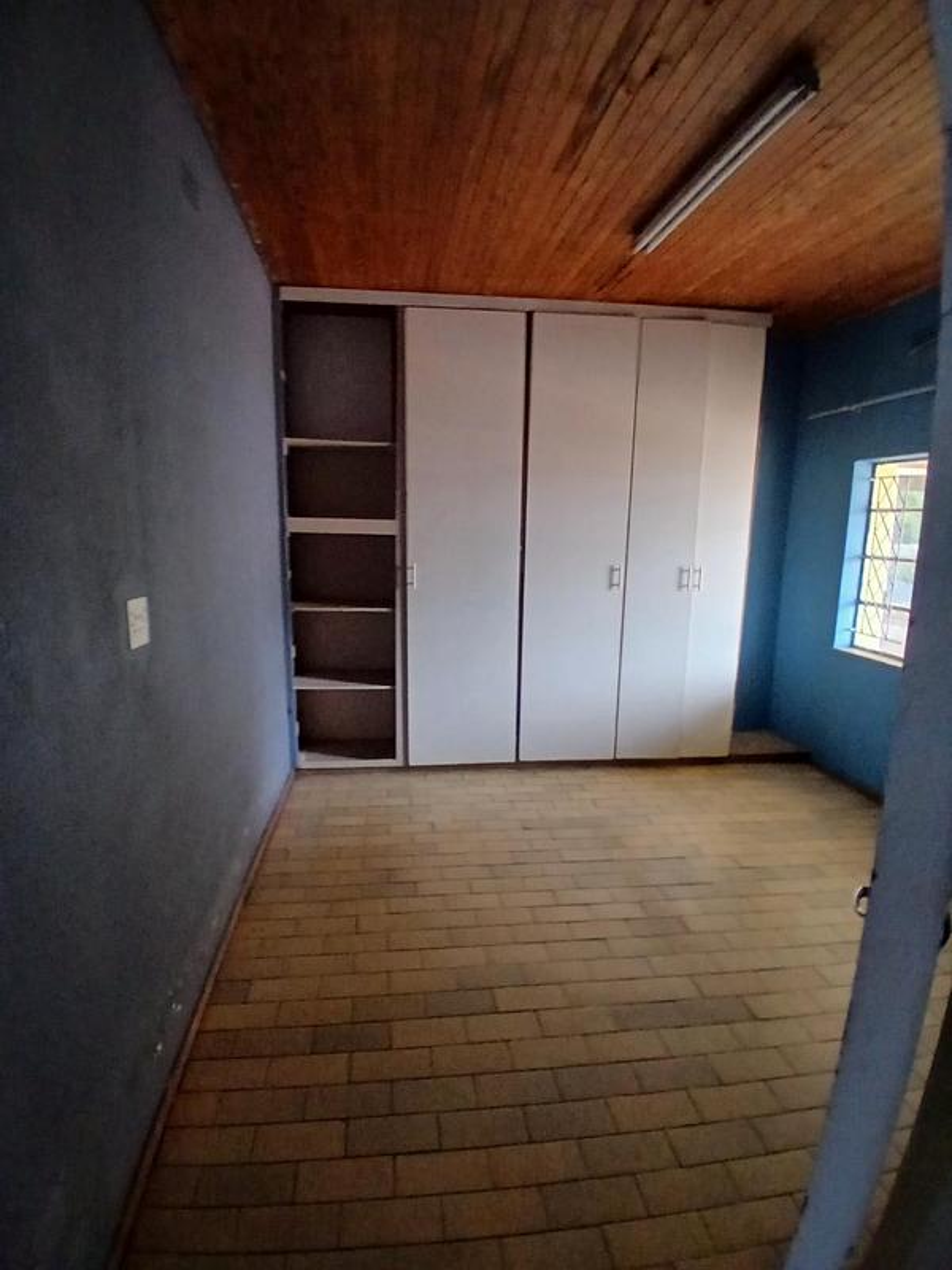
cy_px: 635
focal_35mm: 17
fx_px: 623
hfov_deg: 74.7
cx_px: 476
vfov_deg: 91.0
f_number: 2.2
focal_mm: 1.4
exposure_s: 1/33.3
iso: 400
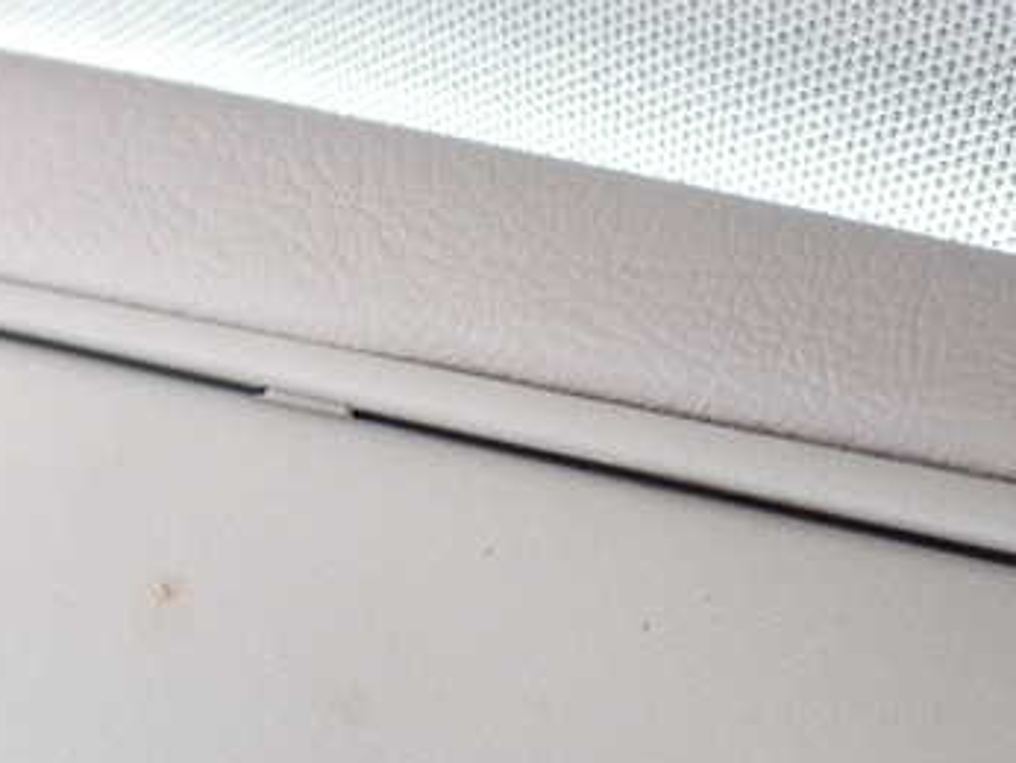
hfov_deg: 36.7
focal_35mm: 52
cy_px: 305
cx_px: 440
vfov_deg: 28.0
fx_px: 1527
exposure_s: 1/60
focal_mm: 5.4
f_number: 2.3
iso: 800
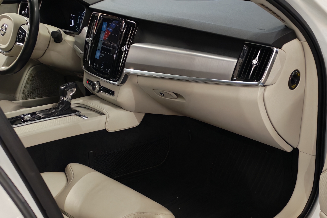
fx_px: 481
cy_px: 144
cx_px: 216
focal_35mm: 53
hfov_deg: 37.2
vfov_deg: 25.4
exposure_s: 1/100
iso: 797
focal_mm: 6.12
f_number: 1.9
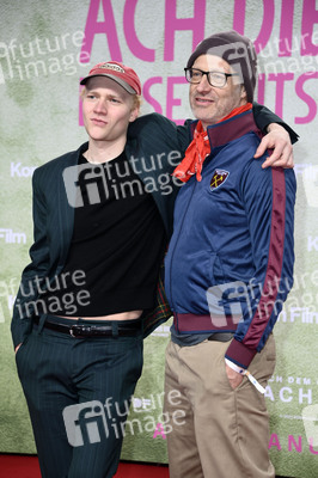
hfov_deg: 13.0
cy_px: 239
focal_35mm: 105
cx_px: 159
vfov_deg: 19.5
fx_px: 1394
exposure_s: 1/250
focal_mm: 105
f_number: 5.6
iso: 640
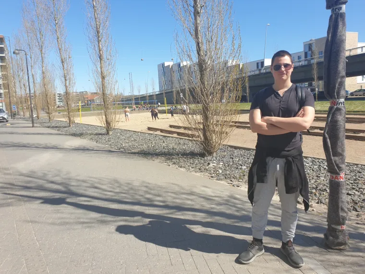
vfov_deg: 53.1
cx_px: 182
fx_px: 274
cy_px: 137
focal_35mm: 26
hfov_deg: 67.3
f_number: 2.4
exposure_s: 1/952
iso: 50
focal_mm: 4.3
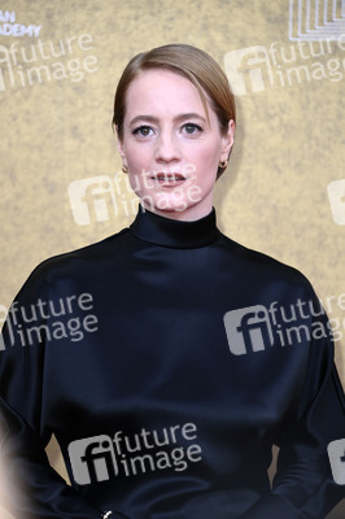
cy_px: 260
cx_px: 172
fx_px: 3024
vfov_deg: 9.8
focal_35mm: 210
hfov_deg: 6.5
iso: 1000
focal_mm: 210
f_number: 5.6
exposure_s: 1/250
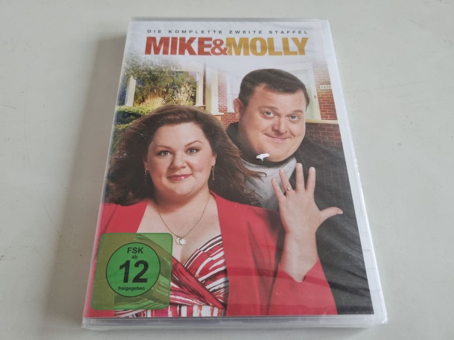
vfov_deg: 53.1
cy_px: 170
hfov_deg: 67.3
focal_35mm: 26
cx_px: 227
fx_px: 341
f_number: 1.8
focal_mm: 5.4
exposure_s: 1/50
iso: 250
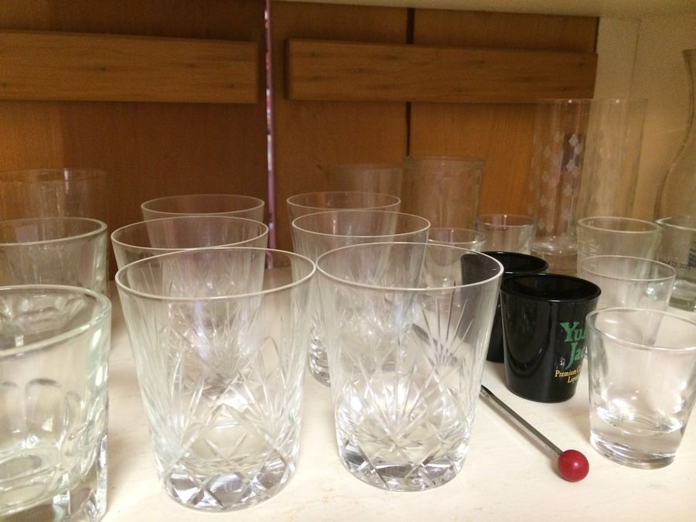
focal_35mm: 30
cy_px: 261
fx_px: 603
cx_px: 348
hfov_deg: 60.0
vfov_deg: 46.8
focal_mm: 4.12
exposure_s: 1/24
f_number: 2.2
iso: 320
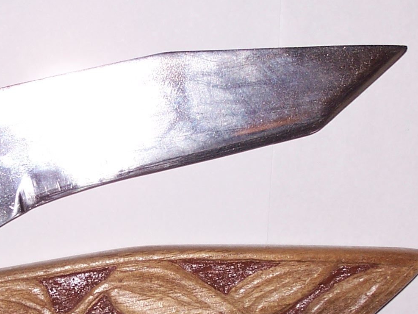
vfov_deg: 10.6
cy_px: 236
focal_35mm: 140
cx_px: 83
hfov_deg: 14.0
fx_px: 1691
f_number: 2.8
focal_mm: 10.3
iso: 80
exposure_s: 1/90
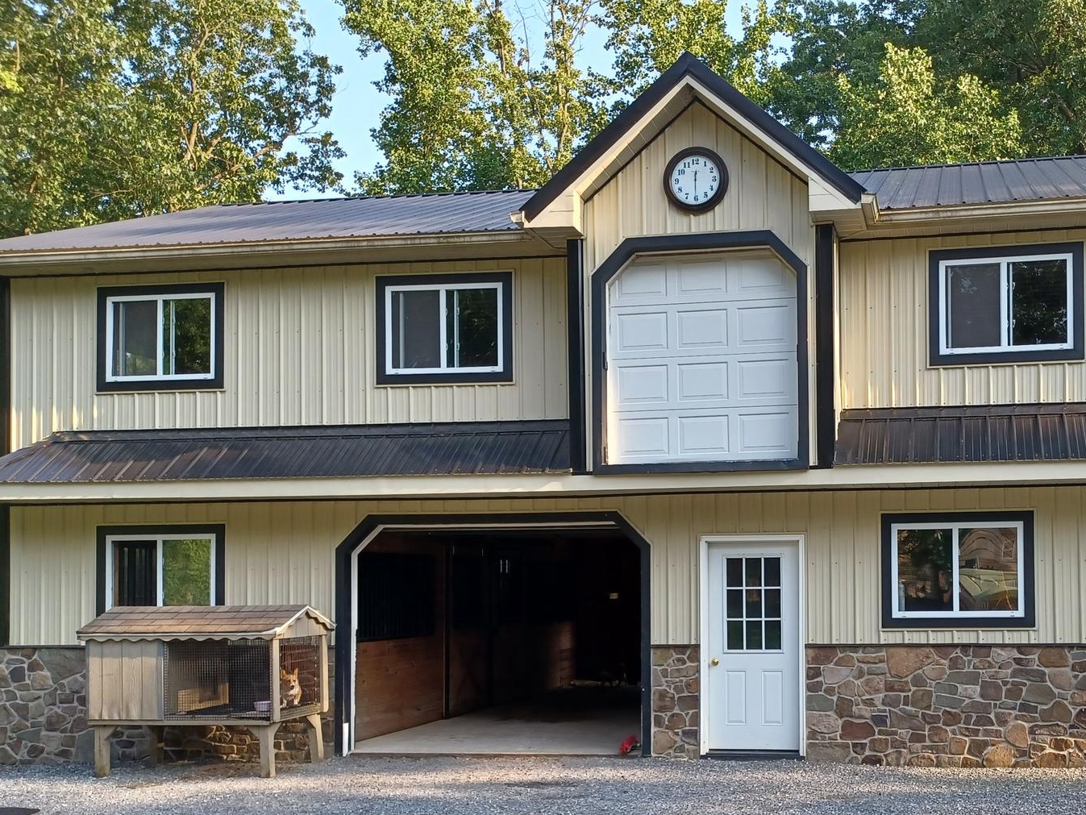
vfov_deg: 37.2
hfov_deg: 47.5
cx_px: 789
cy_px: 565
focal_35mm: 38
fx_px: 1192
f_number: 1.8
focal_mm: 4.6
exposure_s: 1/120
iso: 50
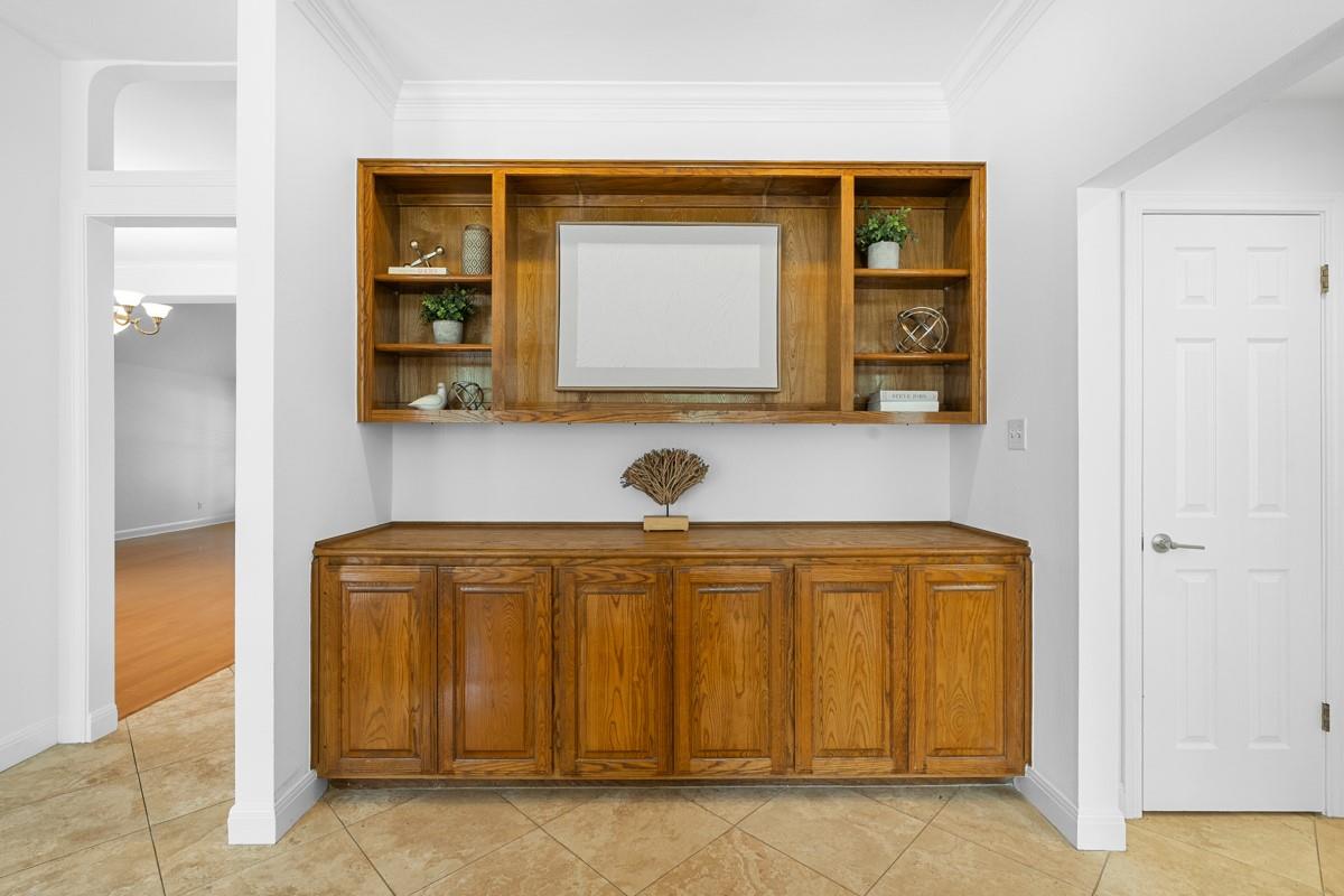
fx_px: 597
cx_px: 672
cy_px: 448
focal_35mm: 16
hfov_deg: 96.7
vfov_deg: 73.7
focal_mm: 16
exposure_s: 1/6
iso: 400
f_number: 9
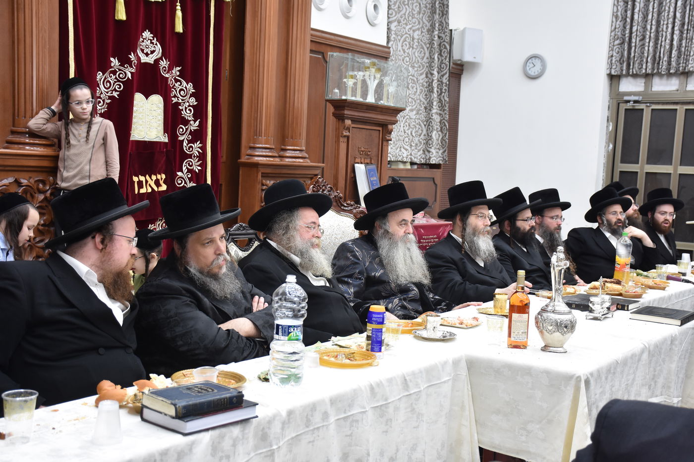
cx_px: 347
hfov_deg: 41.1
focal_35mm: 48
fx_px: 925
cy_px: 231
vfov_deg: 28.1
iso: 1000
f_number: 5.6
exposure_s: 1/80
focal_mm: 32
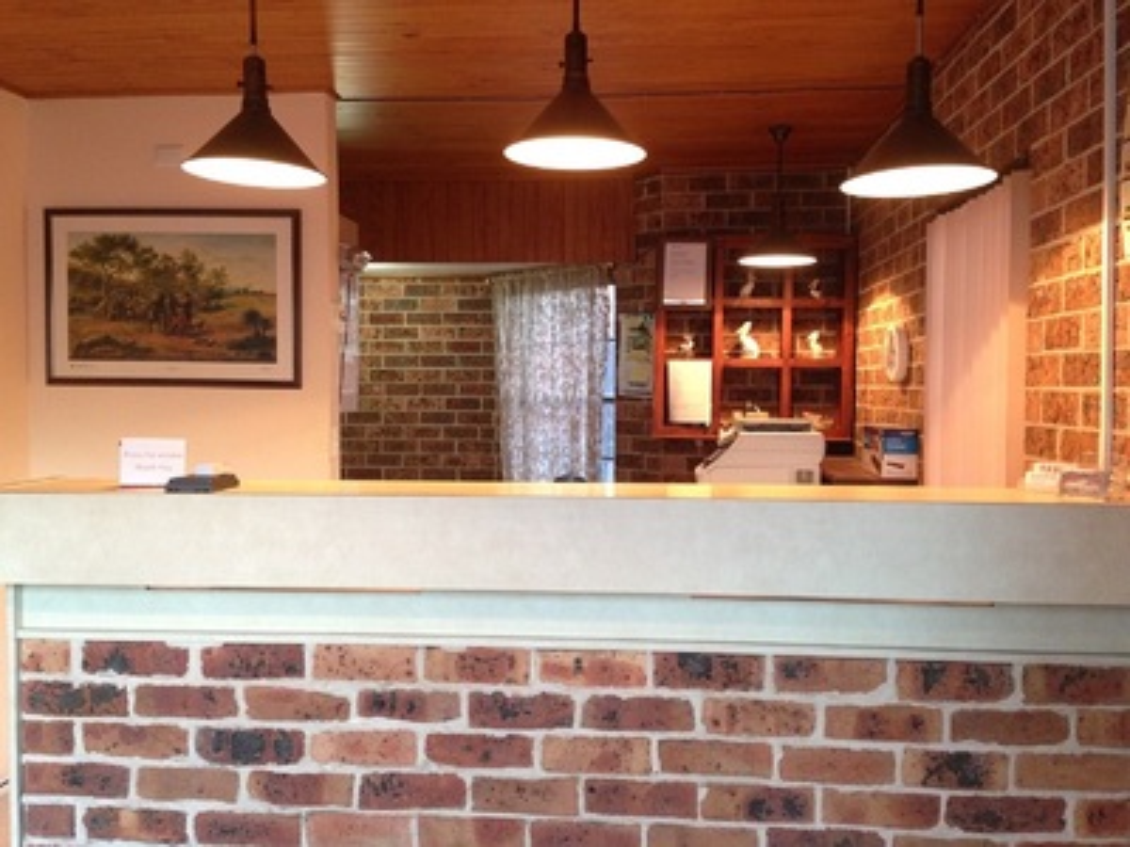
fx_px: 1077
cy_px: 424
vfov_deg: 42.9
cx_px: 565
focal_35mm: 33
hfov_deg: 55.4
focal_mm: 4.12
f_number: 2.4
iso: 160
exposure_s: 1/20
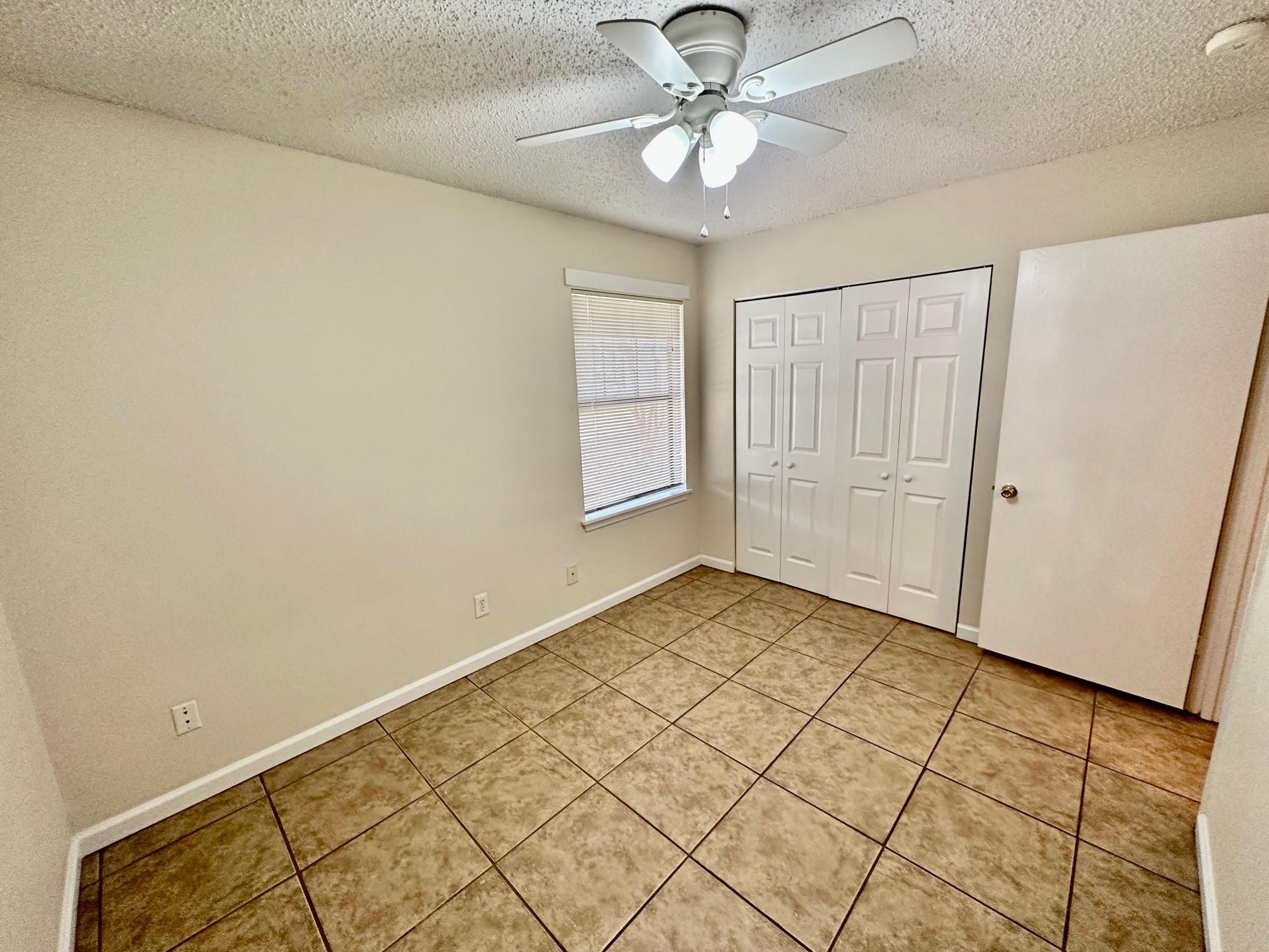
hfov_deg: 102.1
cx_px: 634
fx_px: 513
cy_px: 476
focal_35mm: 14
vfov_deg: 85.7
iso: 200
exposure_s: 1/120
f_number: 2.2
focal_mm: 2.22
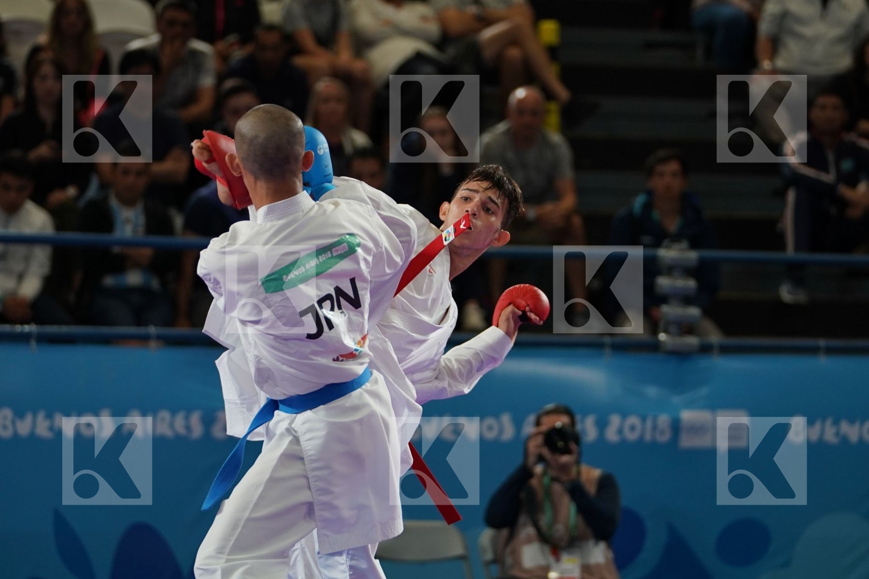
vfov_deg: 6.4
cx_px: 434
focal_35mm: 213
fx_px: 5141
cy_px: 290
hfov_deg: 9.7
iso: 800
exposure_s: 1/1000
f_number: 2.8
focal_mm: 142
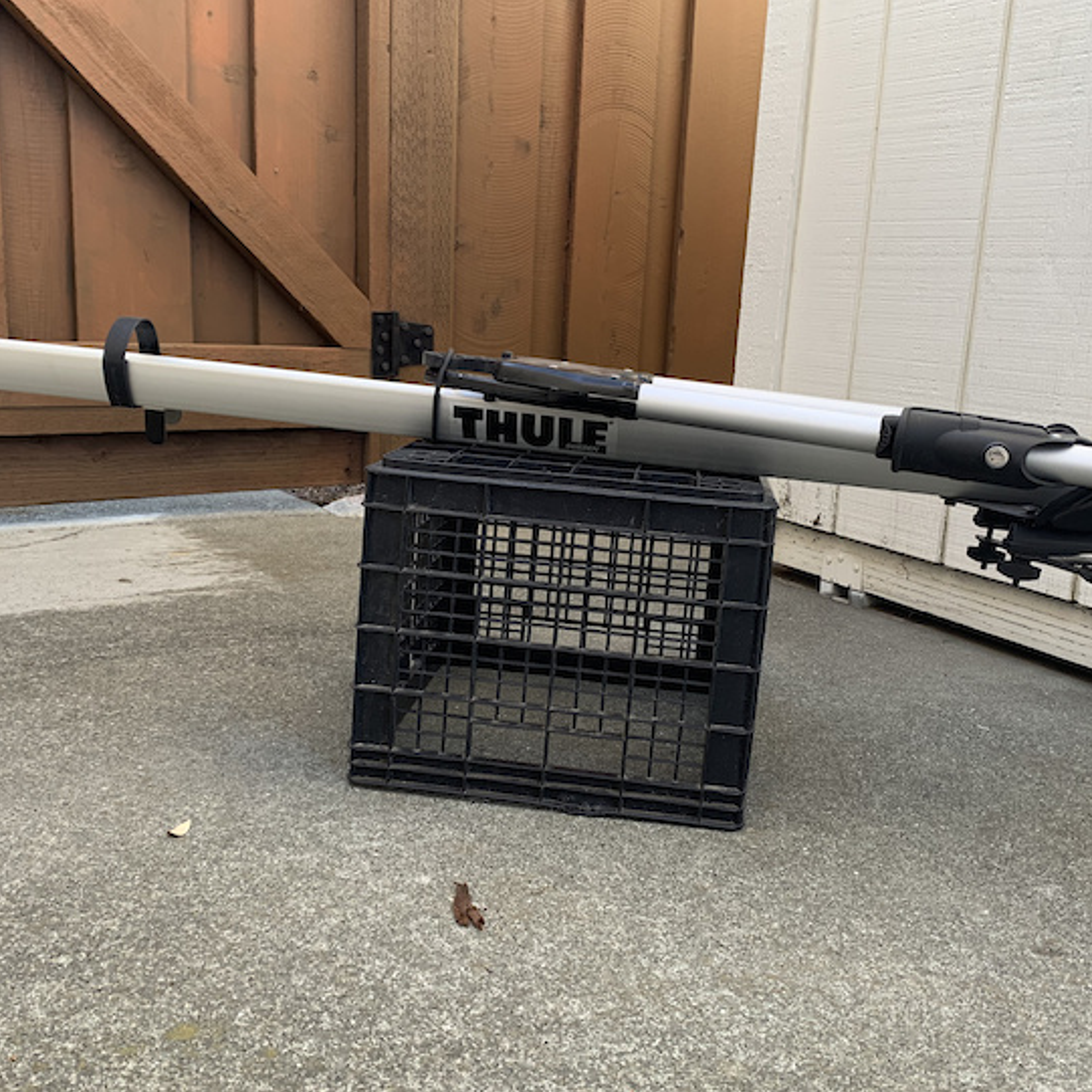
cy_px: 539
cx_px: 561
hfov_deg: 48.4
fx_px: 1213
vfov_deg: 48.4
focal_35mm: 34
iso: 50
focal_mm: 4.25
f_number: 1.8
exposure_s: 1/121
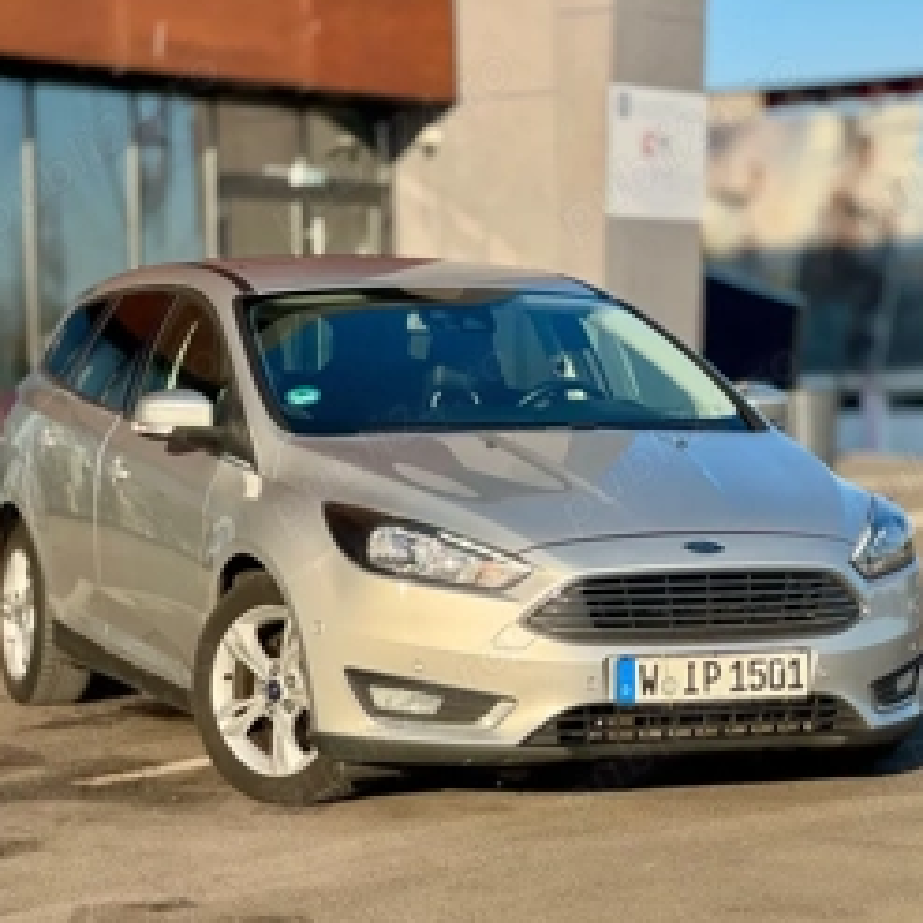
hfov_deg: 15.8
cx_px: 463
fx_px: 3318
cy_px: 482
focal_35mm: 110
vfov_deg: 15.8
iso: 25
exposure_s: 1/398
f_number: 2.8
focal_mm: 9
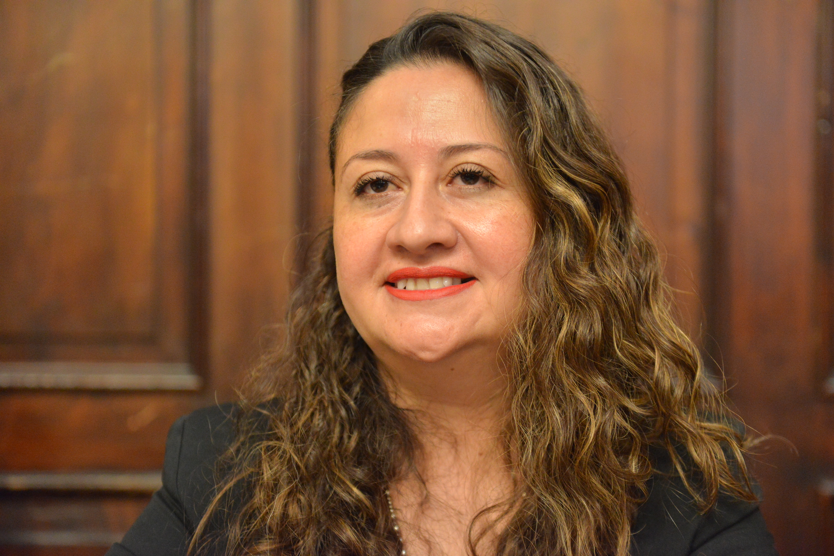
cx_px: 417
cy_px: 278
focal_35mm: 60
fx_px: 1390
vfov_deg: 22.6
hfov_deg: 33.4
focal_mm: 60
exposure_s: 1/160
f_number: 2.8
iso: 3200
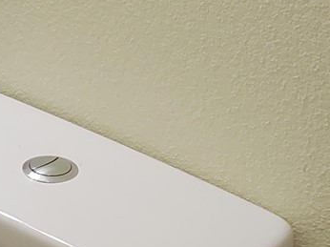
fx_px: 1429
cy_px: 175
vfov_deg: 9.9
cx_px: -395
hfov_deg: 11.5
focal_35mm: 150
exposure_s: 1/60
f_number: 1.7
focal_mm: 4.75
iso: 108
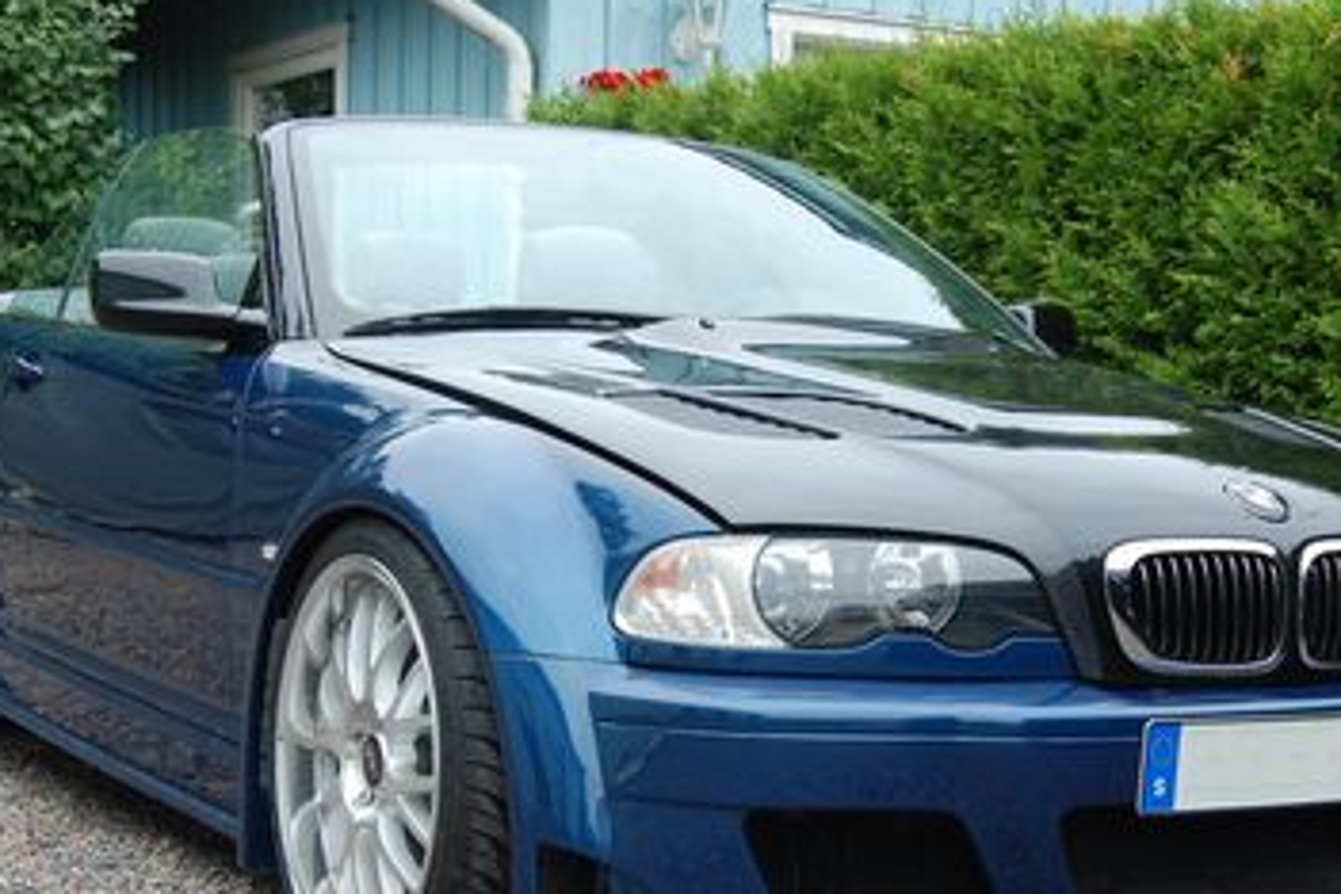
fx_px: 2343
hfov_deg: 31.9
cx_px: 649
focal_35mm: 63
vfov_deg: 21.5
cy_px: 607
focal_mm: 23
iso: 360
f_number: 5.6
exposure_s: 1/125
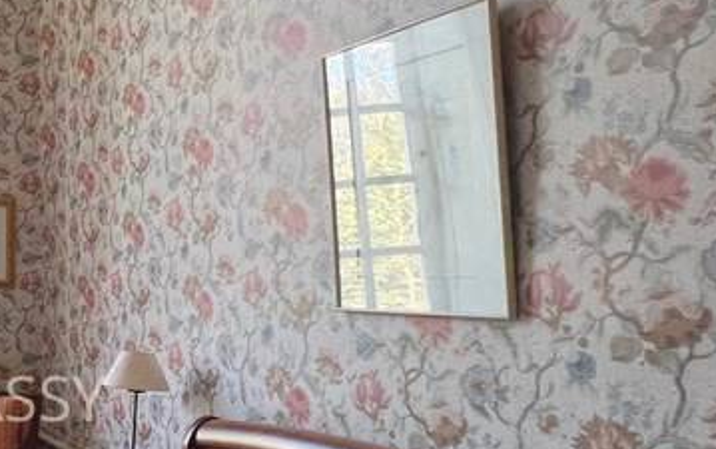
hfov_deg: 28.7
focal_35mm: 46
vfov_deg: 28.0
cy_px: 245
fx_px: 898
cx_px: -345
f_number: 1.8
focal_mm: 1.57
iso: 80
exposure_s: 1/100
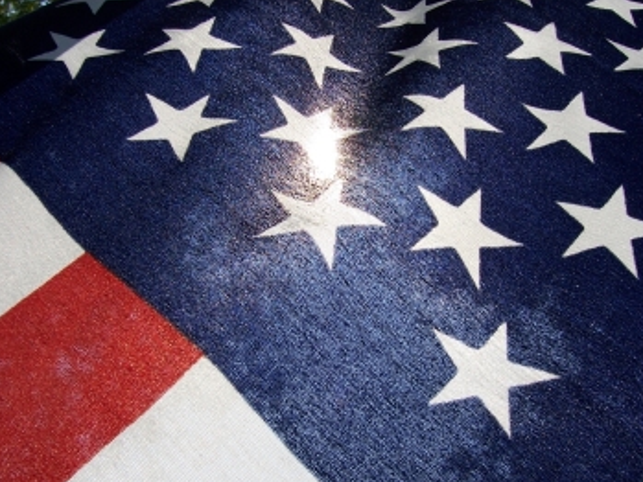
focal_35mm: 39
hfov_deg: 47.8
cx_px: 317
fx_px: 725
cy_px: 267
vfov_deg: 36.8
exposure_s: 1/750
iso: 80
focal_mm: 5.6
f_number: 5.6
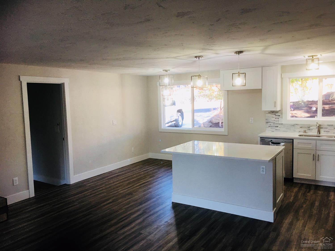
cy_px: 126
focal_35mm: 29
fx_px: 281
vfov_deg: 48.2
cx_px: 168
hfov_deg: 61.7
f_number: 2.2
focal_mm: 4.15
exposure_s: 1/30
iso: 32
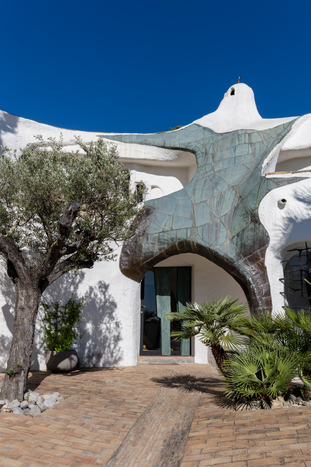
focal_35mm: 35
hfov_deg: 37.8
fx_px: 454
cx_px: 156
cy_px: 234
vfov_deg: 54.5
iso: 800
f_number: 16
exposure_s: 1/1000
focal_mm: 35
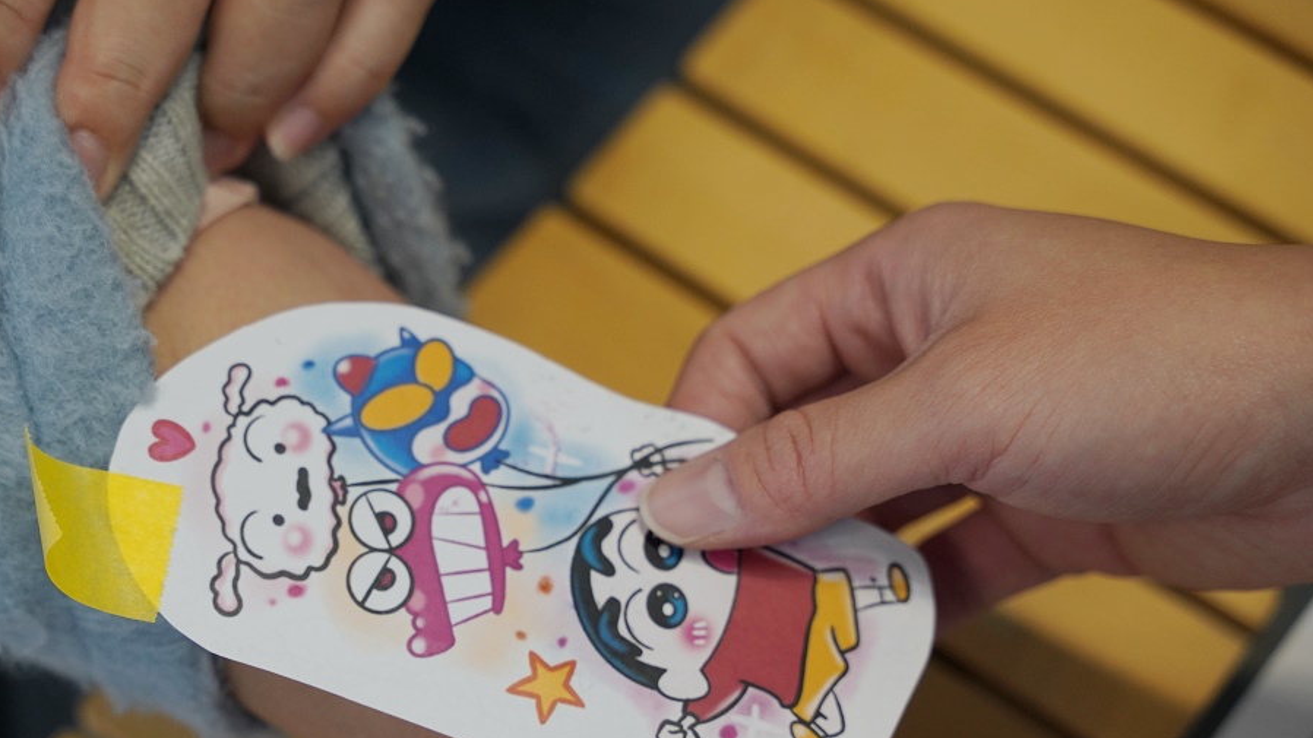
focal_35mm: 105
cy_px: 555
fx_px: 3655
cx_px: 497
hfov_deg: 20.3
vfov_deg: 11.5
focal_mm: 75
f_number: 4
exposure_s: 1/160
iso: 1000
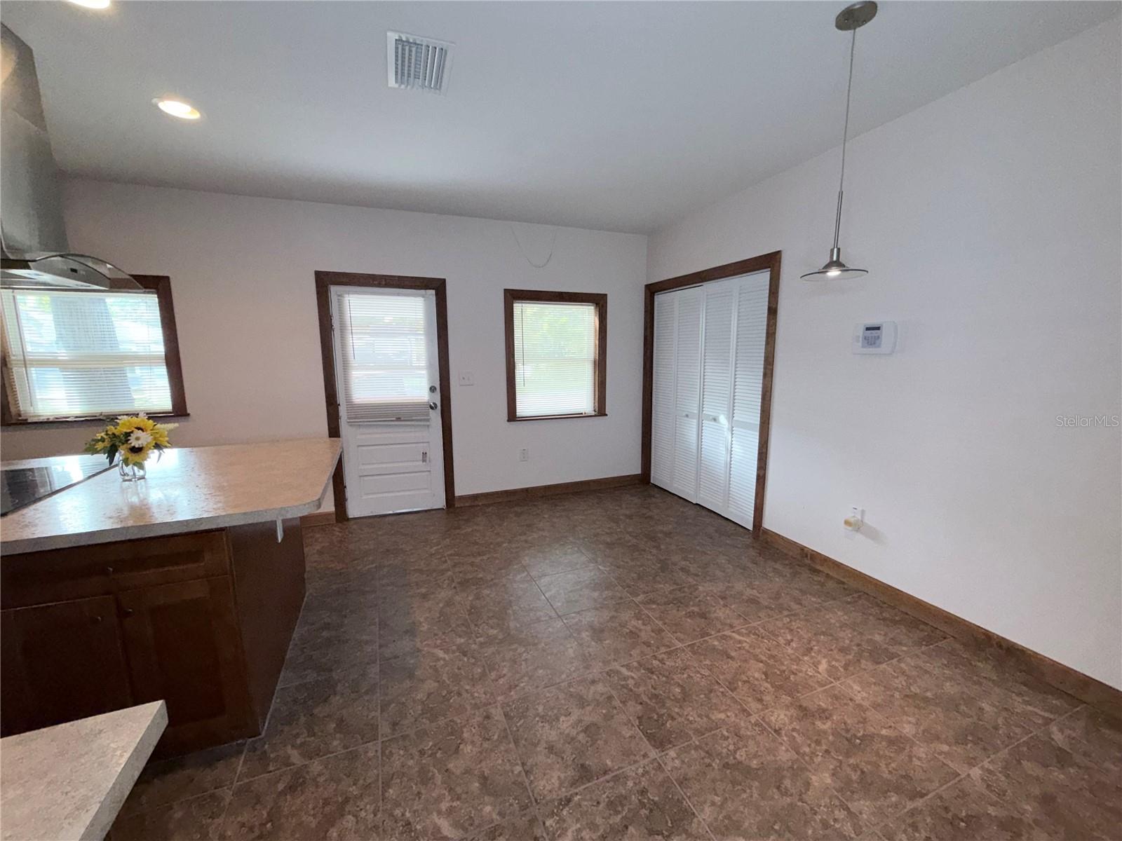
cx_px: 561
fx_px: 454
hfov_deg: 102.1
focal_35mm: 14
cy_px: 420
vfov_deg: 85.7
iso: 100
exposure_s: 1/120
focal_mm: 2.22
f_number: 2.2
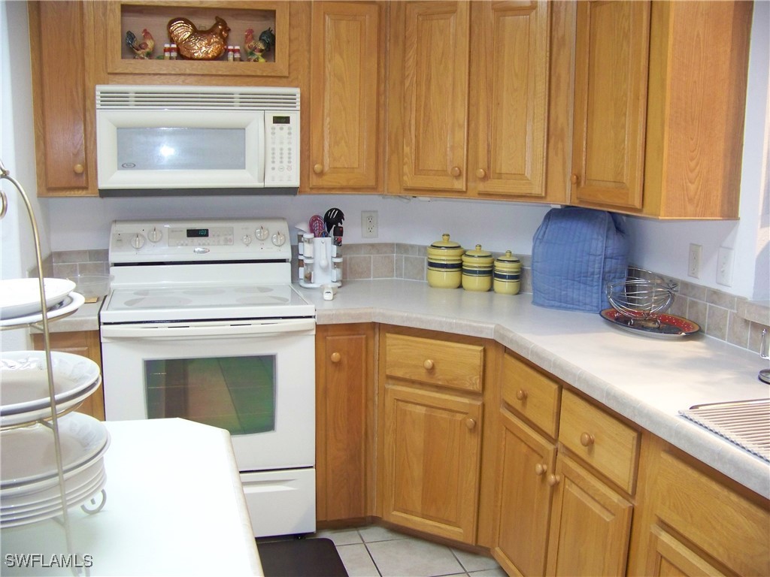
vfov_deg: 39.7
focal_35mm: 36
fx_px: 801
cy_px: 288
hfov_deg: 51.4
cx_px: 385
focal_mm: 5.85
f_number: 2.8
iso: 250
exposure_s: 1/30
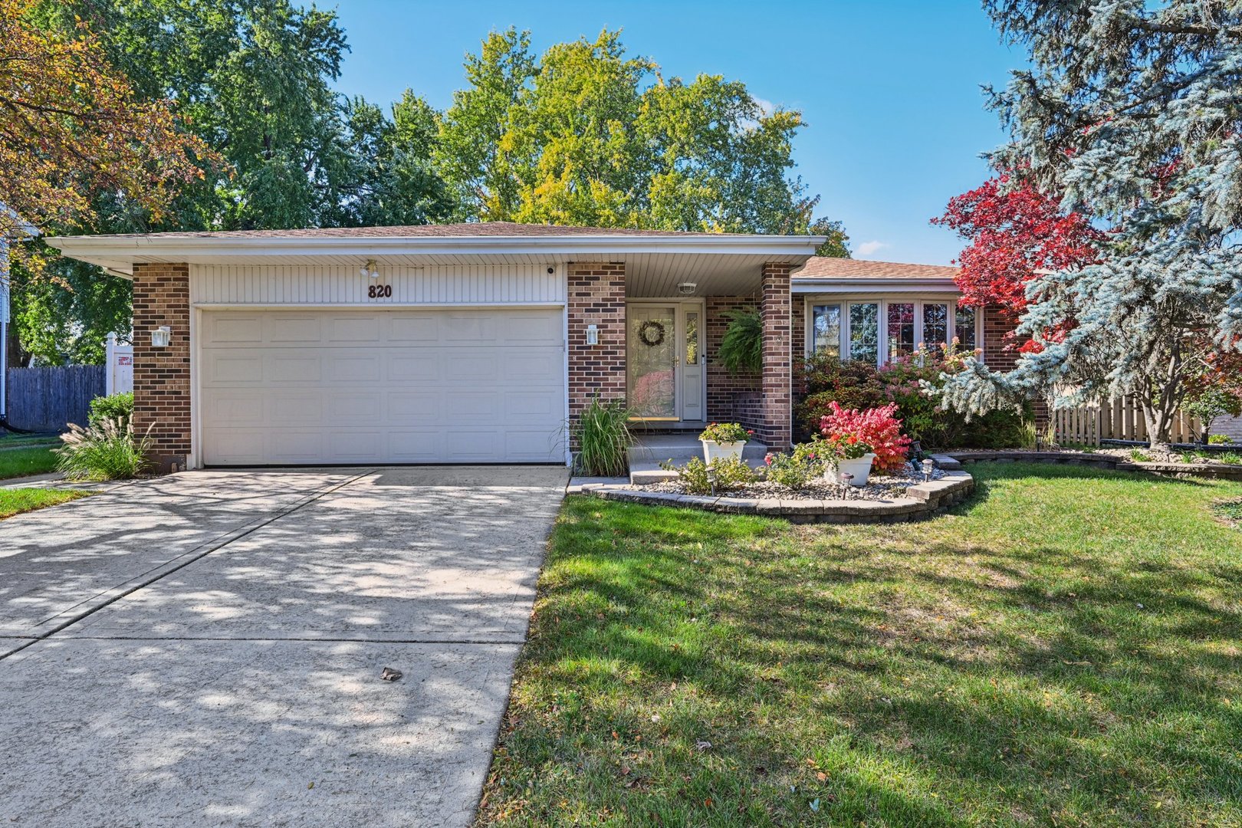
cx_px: 621
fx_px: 690
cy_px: 414
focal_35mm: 20
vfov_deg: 61.9
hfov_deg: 84.0
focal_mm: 20
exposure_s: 1/320
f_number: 8
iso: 800
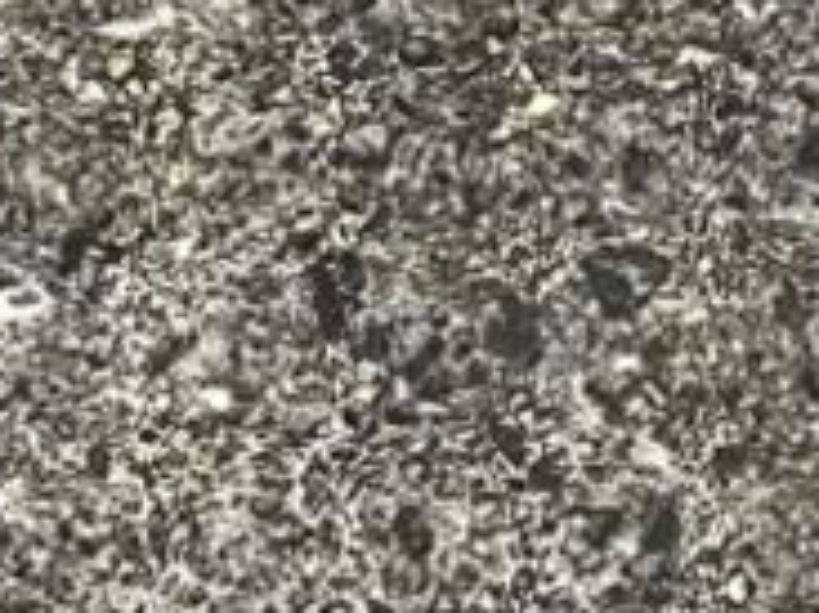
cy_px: 264
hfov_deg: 12.7
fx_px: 3357
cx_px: 1455
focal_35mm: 142
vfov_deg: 10.4
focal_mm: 4.2
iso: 500
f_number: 1.6
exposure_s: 1/33
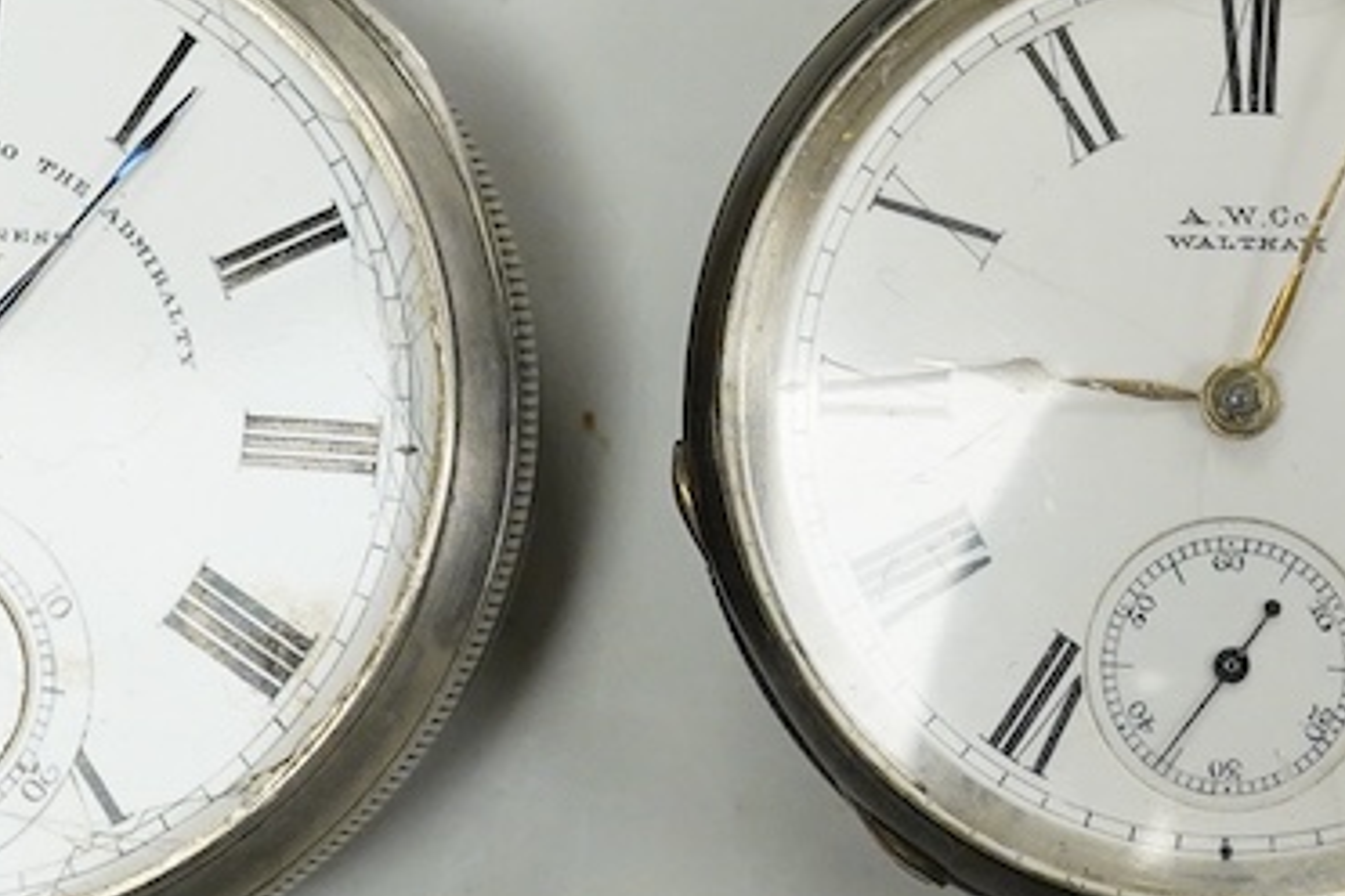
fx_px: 5081
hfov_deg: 14.9
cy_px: 166
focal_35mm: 136
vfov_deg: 10.1
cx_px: 1242
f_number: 9
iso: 3200
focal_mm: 30
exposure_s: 1/400
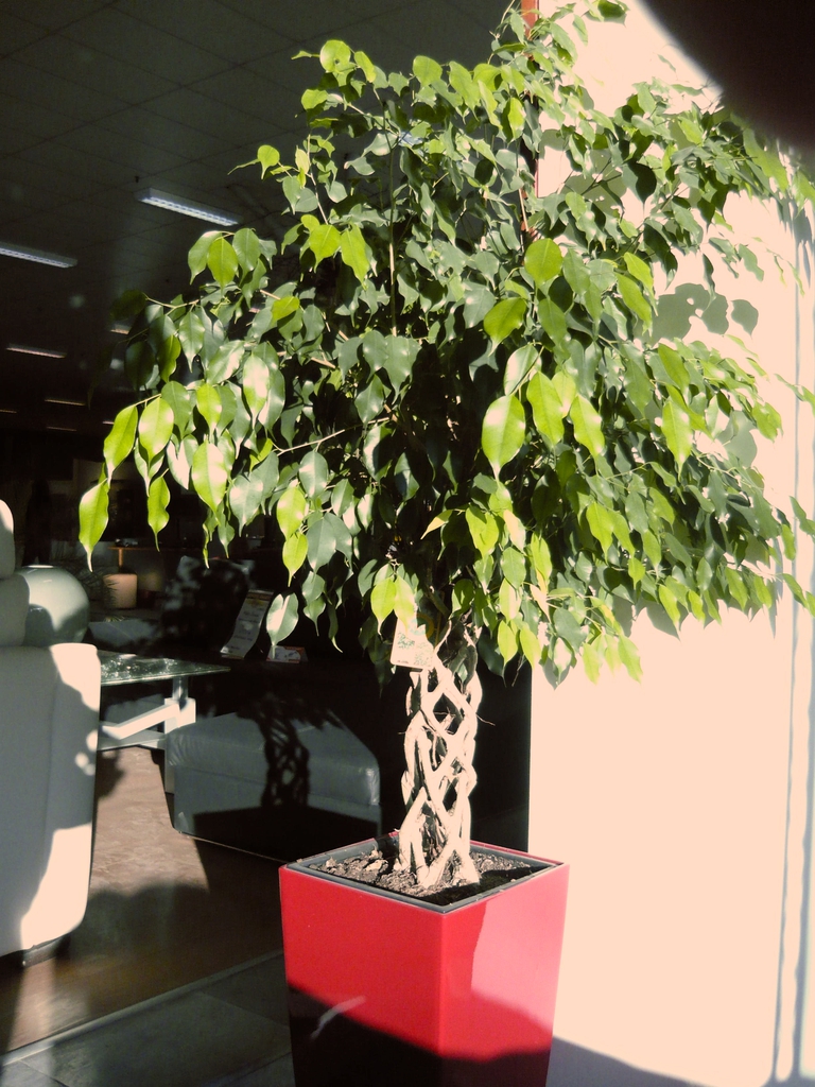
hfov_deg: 42.9
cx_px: 408
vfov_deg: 55.4
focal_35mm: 33
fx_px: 1036
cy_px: 544
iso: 400
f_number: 2.8
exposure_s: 1/640
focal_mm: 5.5
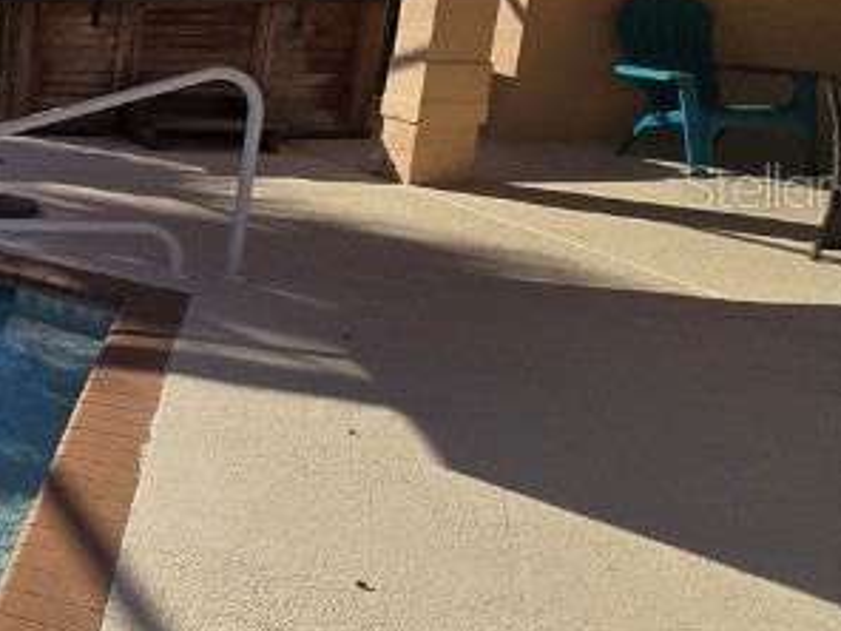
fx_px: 1093
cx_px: -503
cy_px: 185
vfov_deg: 31.8
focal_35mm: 45
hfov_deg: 26.2
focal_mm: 2.2
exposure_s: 1/2071
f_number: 2.2
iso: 50
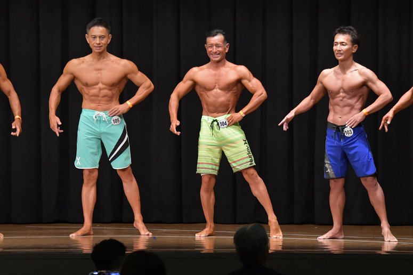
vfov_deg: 6.8
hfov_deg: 10.2
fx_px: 2316
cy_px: 138
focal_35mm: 202
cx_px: 206
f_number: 5.6
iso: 6400
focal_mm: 135
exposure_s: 1/400
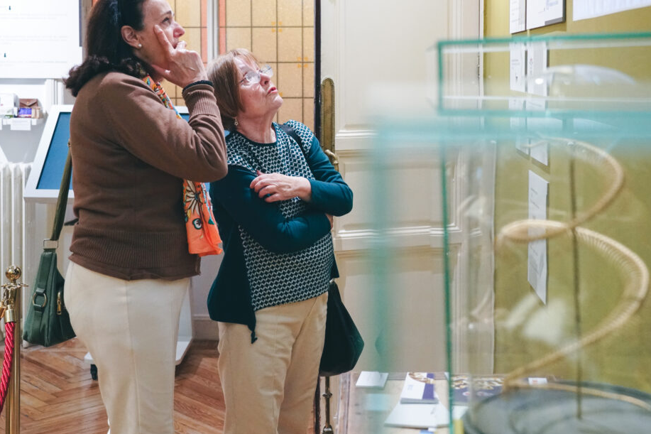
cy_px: 196
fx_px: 832
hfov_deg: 42.6
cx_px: 386
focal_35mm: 46
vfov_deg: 29.2
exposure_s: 1/200
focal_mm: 37
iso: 5000
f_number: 4
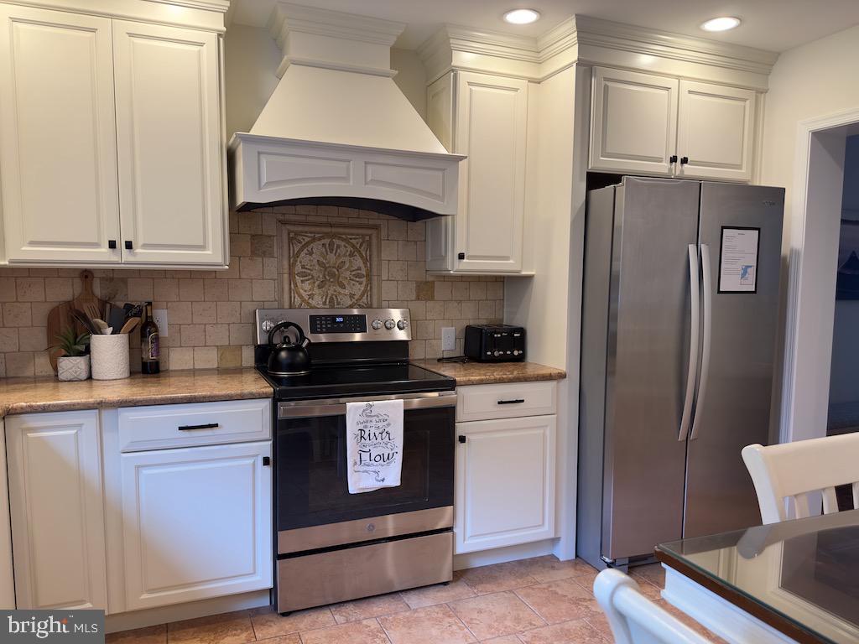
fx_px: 596
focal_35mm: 24
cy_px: 322
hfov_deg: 71.6
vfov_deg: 56.8
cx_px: 430
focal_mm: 6.86
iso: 100
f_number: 1.78
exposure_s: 1/60
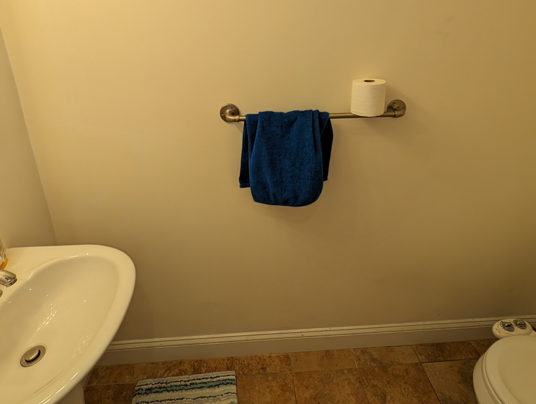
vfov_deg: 66.1
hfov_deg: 84.6
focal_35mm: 19
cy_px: 121
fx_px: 295
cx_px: 267
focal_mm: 2.23
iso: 59
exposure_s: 1/120
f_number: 1.95
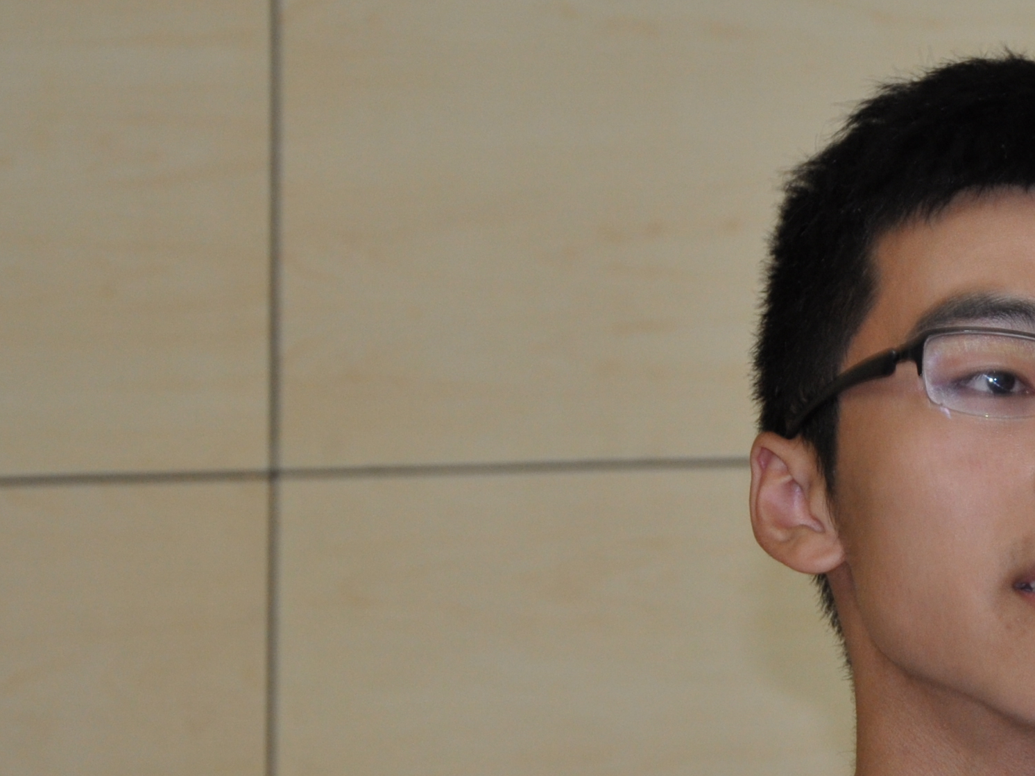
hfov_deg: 9.5
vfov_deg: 7.2
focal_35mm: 207
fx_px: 6189
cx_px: 1030
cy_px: 457
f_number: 5
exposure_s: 1/15
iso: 500
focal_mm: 50
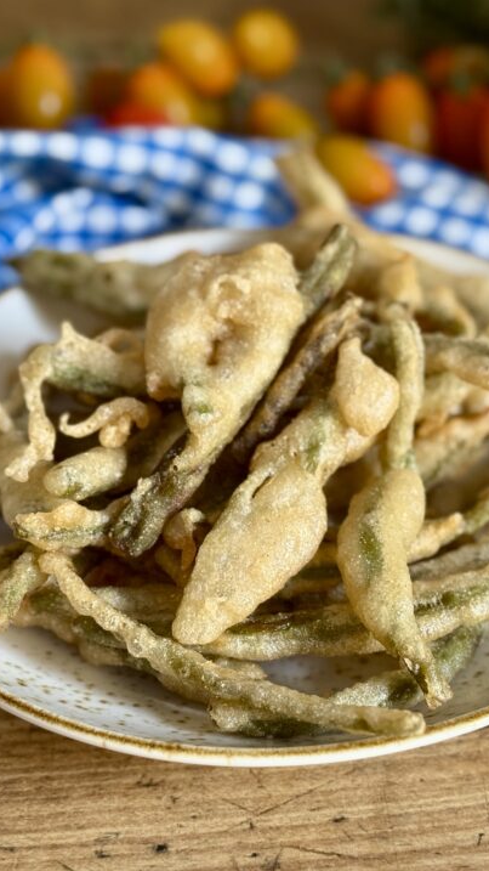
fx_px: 1615
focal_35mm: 70
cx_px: 300
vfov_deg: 30.2
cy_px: 435
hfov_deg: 17.2
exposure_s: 1/52
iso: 250
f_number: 1.78
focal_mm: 6.76
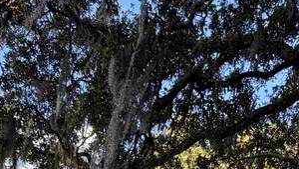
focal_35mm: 65
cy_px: 378
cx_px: 187
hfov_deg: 32.2
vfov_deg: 14.2
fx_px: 516
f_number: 2.2
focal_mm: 2.22
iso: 50
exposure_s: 1/214
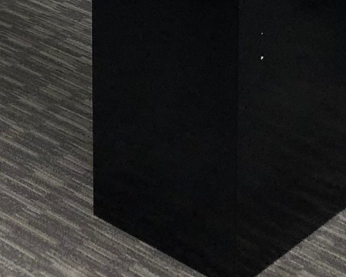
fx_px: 1331
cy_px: -341
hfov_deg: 14.8
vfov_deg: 10.5
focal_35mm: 130
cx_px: 224
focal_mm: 3.99
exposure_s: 1/40
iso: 25
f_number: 1.8
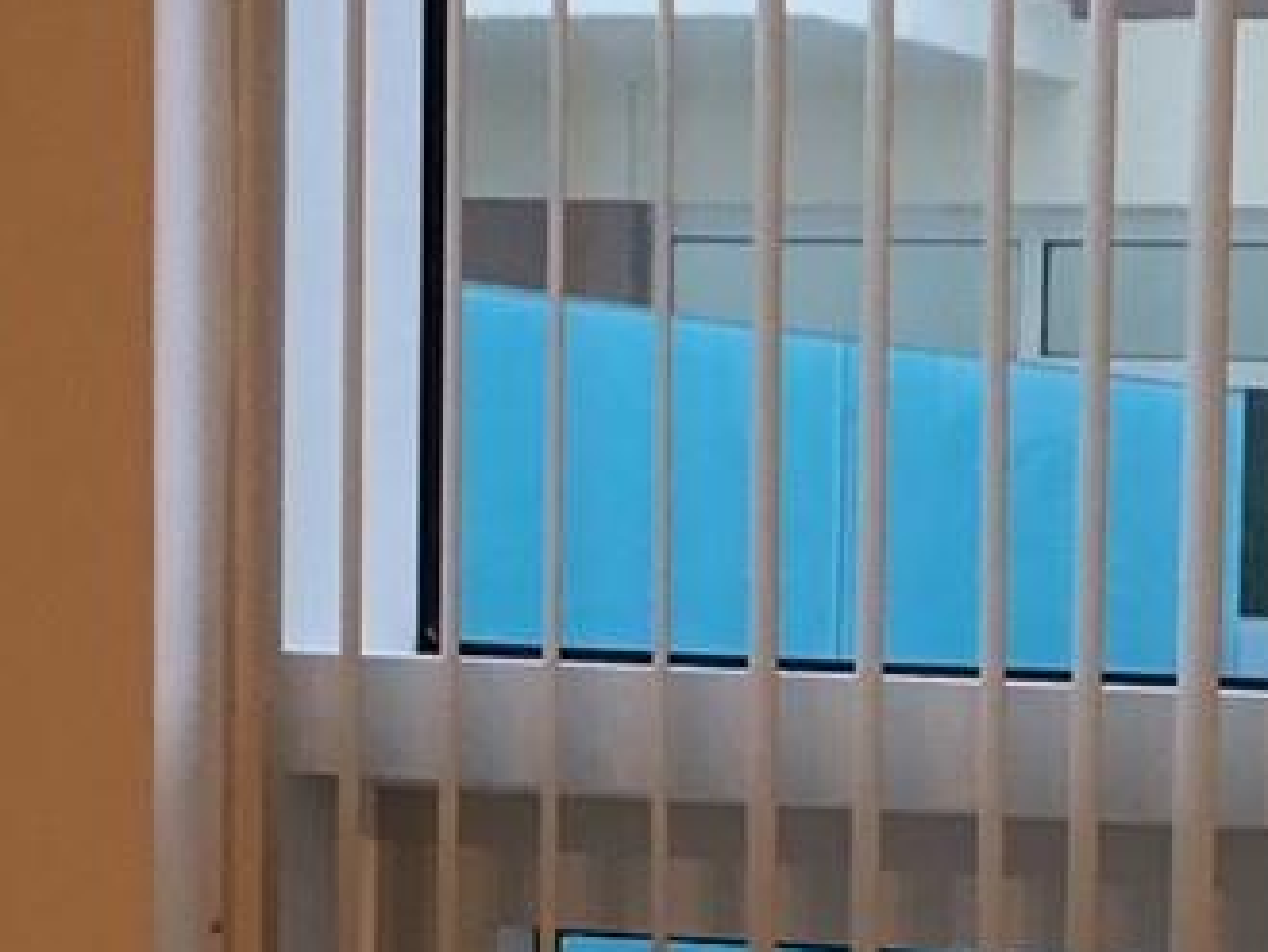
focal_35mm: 141
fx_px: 5167
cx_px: 1634
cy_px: 1179
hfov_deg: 13.5
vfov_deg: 10.3
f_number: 2.2
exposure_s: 1/30
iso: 64
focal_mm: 4.15
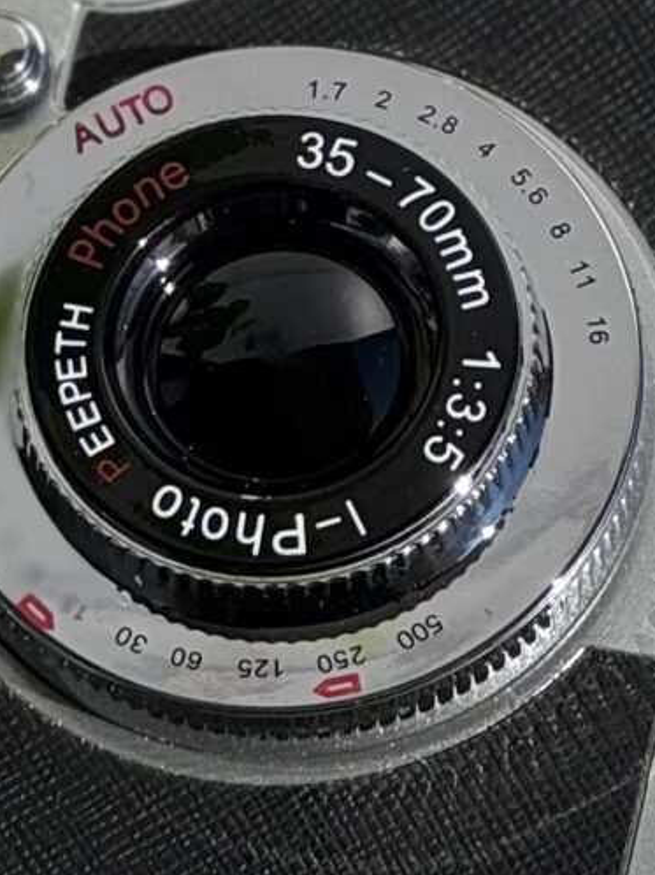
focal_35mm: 396
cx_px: 386
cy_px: -119
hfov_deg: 3.8
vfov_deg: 5.0
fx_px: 9999
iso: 25
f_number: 2.8
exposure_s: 1/1014
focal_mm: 9
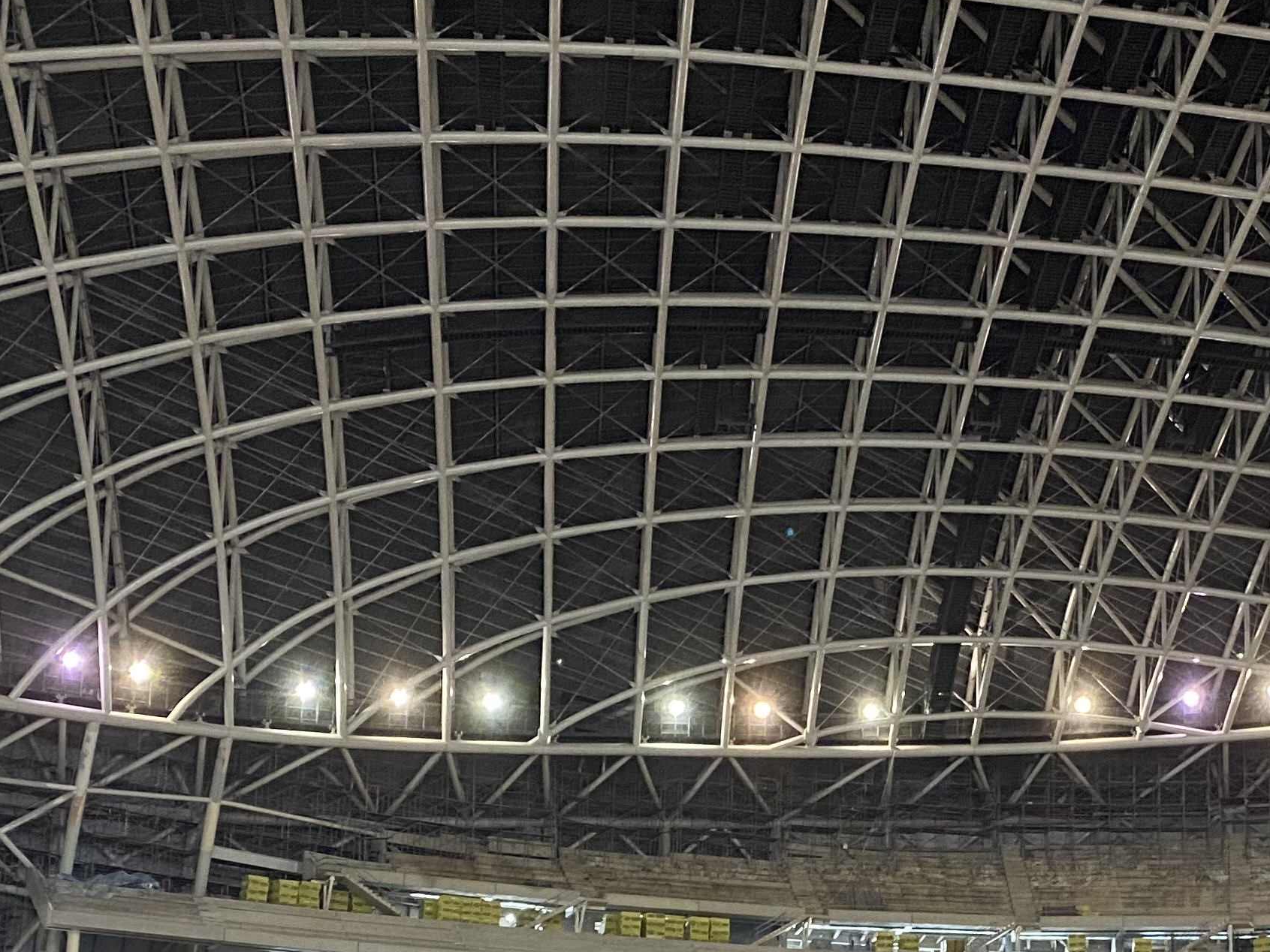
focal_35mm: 62
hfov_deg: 30.6
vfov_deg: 22.7
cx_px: 984
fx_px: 2275
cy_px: 958
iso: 640
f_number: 1.8
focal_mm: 4.25
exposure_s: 1/30
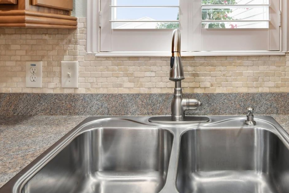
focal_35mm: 24
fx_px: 193
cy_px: 44
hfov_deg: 70.2
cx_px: 207
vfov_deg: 50.5
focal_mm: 14
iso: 400
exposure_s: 1/20
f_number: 8
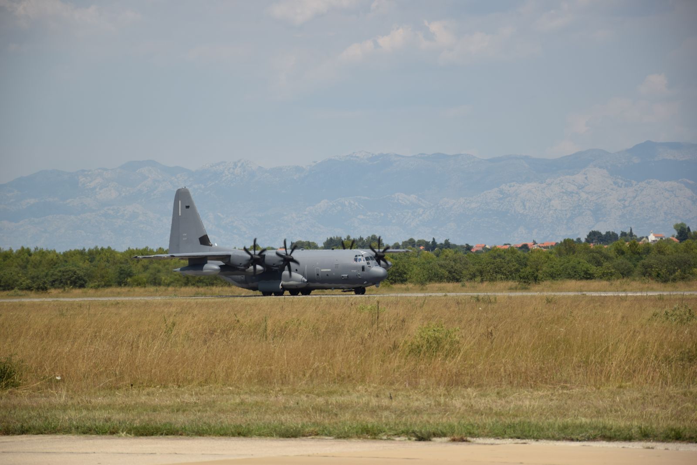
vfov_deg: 8.7
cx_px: 348
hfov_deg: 13.0
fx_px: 3049
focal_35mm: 158
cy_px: 232
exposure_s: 1/640
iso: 100
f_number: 6.3
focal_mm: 105
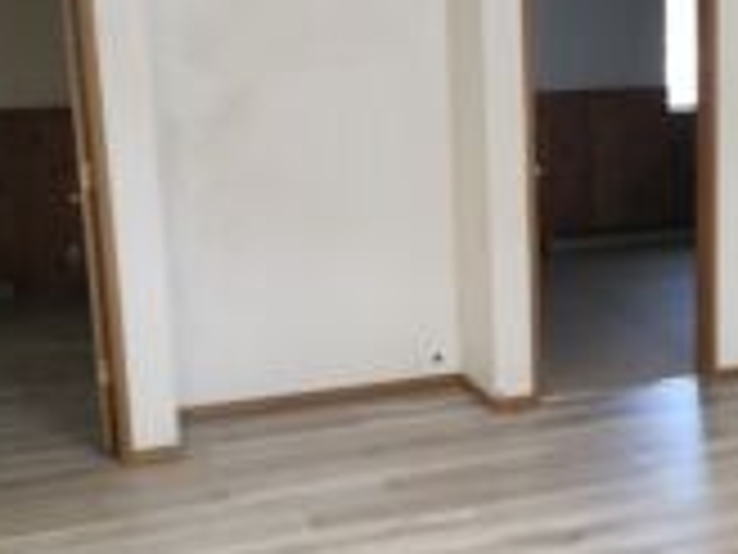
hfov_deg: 33.7
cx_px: 554
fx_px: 1194
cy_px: 243
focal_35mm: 56
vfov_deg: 26.1
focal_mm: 5.4
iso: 160
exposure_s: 1/60
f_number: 1.8
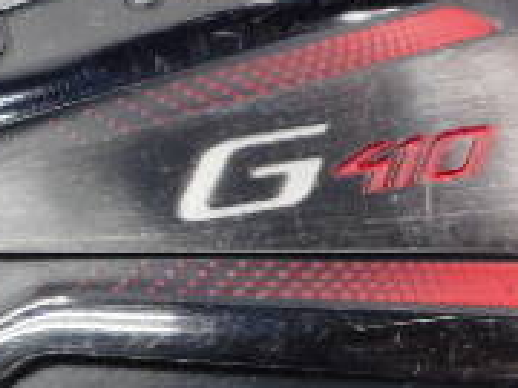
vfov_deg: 16.4
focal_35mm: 89
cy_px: 325
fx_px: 1332
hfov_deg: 21.9
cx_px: 187
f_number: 3.7
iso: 200
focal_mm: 4.5
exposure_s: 1/30
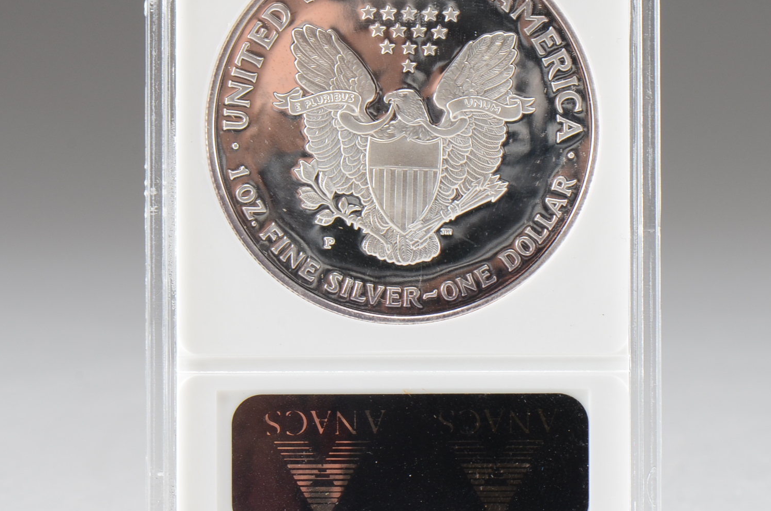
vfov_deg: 6.5
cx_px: 396
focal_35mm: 211
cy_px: 193
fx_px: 4506
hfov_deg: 9.8
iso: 320
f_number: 14
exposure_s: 1/100
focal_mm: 85
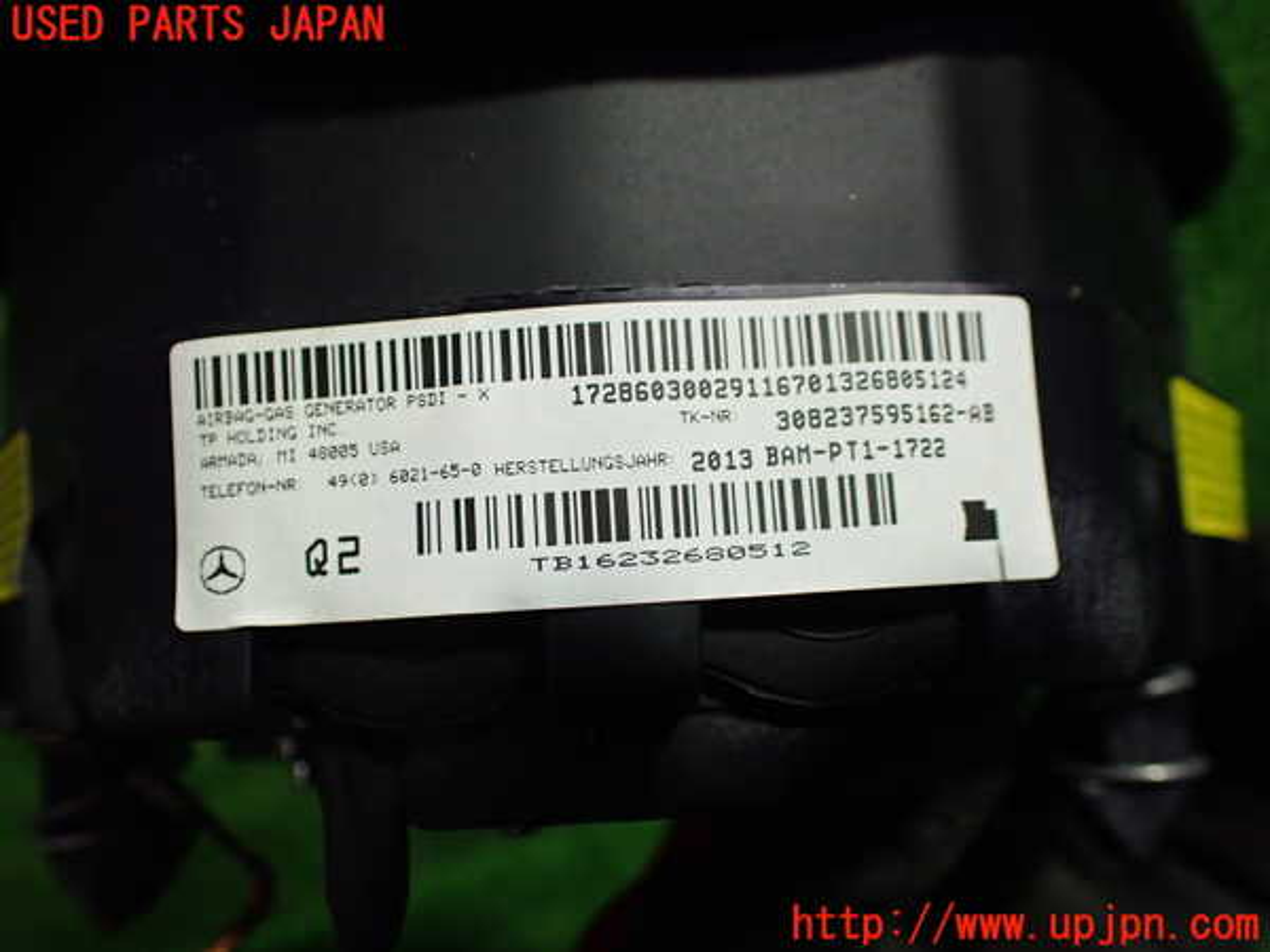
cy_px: 476
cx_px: 635
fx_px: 1101
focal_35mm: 30
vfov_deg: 46.8
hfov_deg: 60.0
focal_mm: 5.4
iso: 400
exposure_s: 1/125
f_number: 2.3
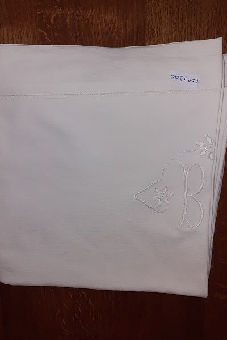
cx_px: 105
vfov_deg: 63.7
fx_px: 274
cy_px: 172
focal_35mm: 29
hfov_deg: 44.9
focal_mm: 3.6
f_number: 1.9
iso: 200
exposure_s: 1/25
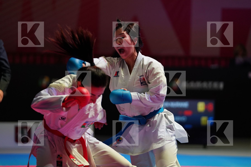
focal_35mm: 156
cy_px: 84
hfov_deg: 13.2
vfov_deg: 8.8
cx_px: 126
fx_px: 1088
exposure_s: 1/1000
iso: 2000
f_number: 2.8
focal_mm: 156
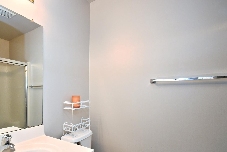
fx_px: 126
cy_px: 94
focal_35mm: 20
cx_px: 82
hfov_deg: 82.1
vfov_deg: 61.2
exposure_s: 1/125
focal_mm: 10
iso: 1000
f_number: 4.5
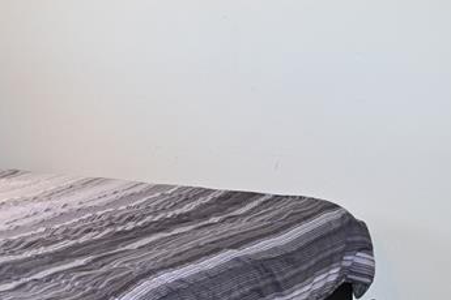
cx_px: 93
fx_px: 1115
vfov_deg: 15.3
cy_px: 79
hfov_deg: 22.6
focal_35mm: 89
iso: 200
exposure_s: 1/60
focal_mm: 30
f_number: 4
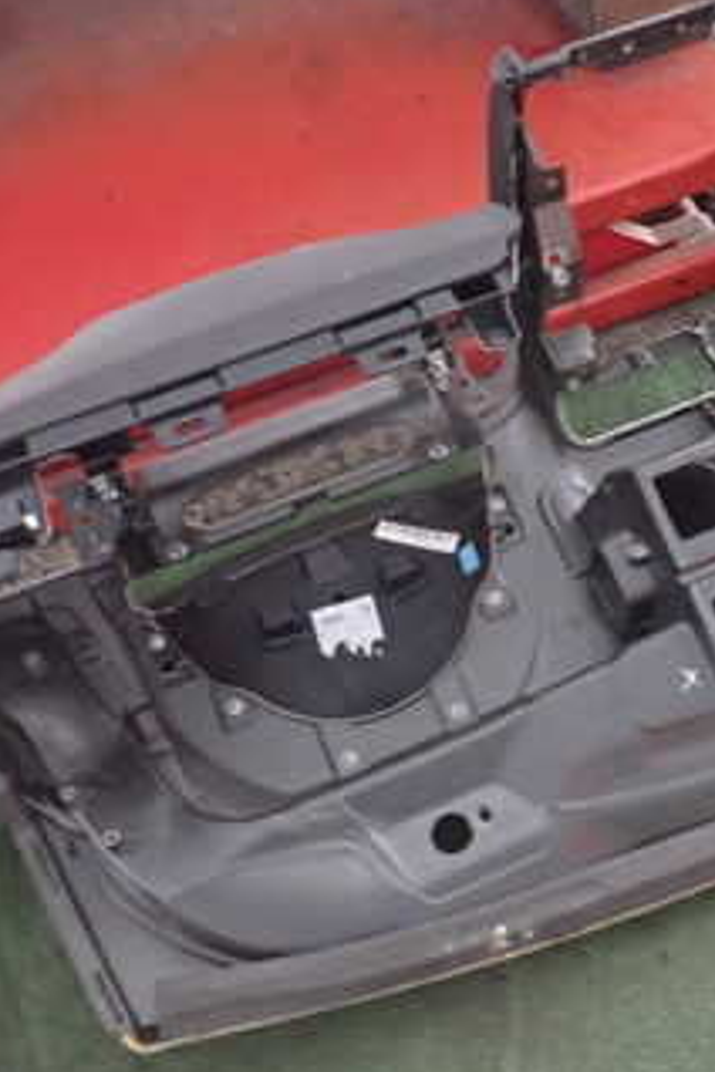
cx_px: 654
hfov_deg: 26.5
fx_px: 1460
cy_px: 502
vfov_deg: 40.3
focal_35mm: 49
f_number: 2
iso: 400
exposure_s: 1/30
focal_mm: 4.5
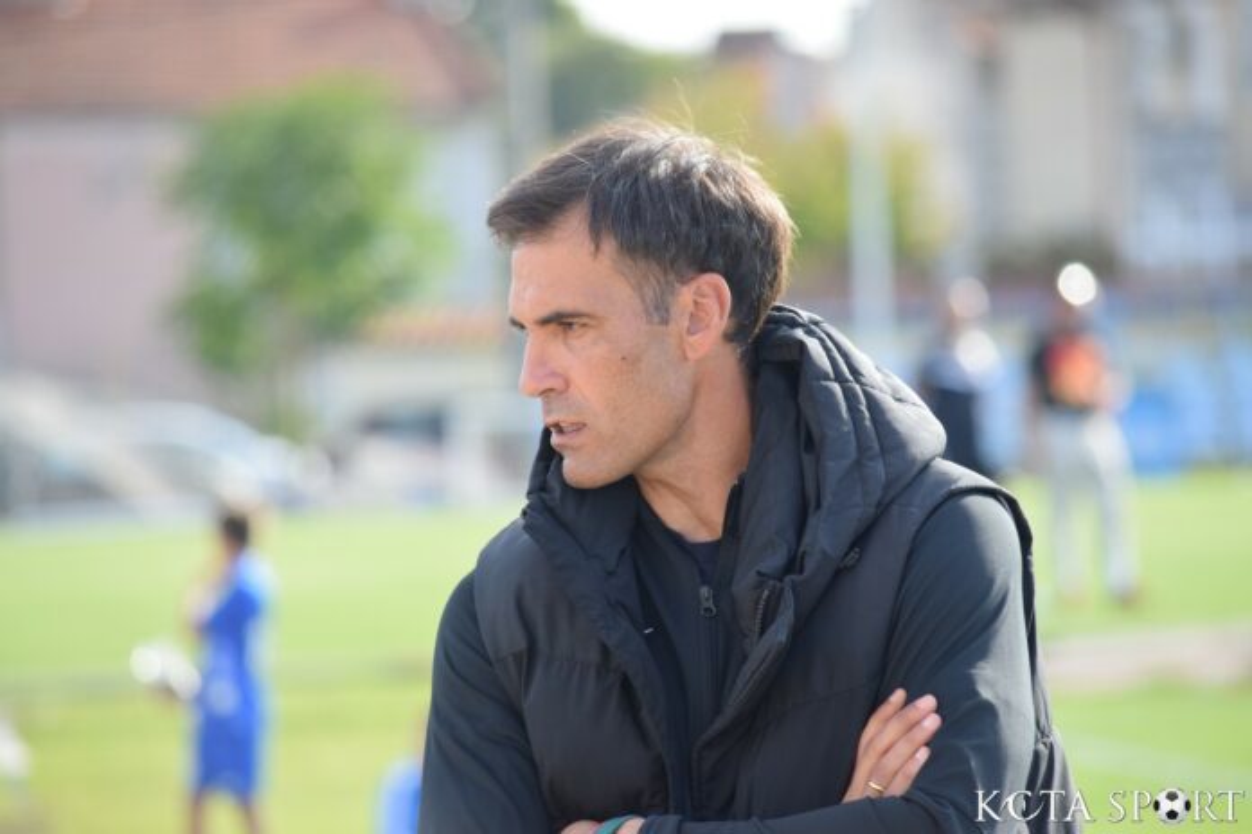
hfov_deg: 6.9
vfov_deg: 4.6
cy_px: 417
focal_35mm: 300
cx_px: 626
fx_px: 10433
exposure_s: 1/800
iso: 800
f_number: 5.6
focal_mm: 200
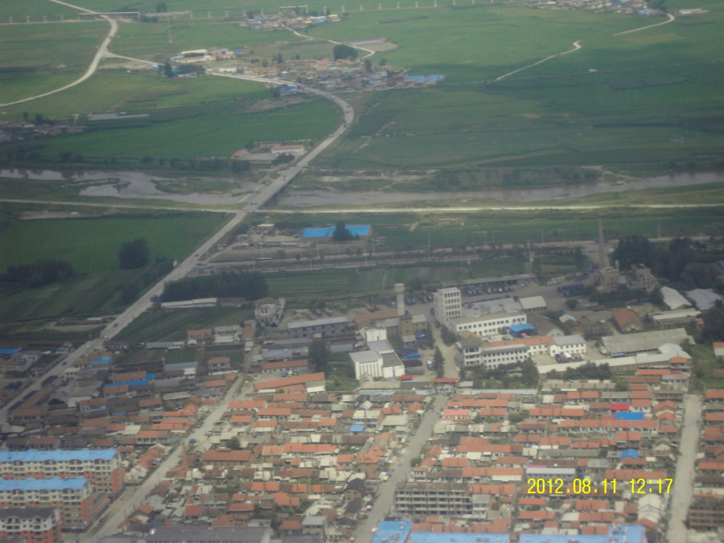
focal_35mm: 87
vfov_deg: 17.0
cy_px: 272
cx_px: 362
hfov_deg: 22.5
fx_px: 1820
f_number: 5.9
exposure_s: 1/250
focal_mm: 15.5
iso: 80
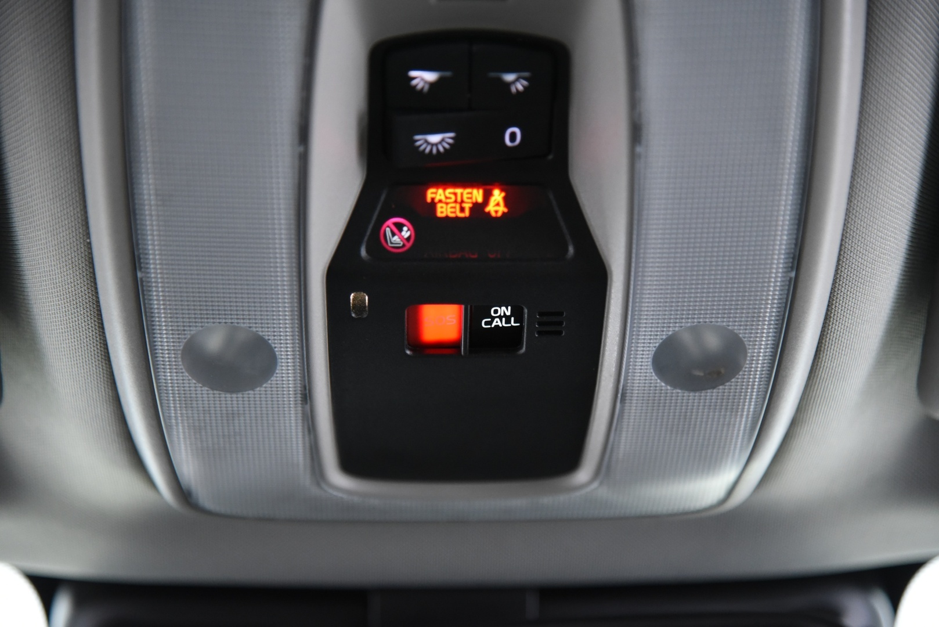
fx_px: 2870
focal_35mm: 110
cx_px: 470
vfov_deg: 12.5
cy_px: 314
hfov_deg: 18.6
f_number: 4
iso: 4000
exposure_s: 1/20
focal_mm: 110
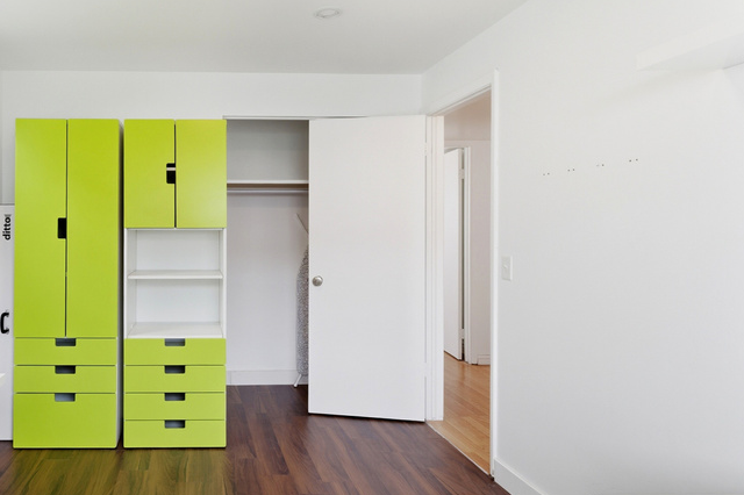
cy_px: 237
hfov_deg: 68.8
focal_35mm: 24
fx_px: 506
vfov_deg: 52.2
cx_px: 203
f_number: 8
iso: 320
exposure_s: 1/500
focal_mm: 15.3
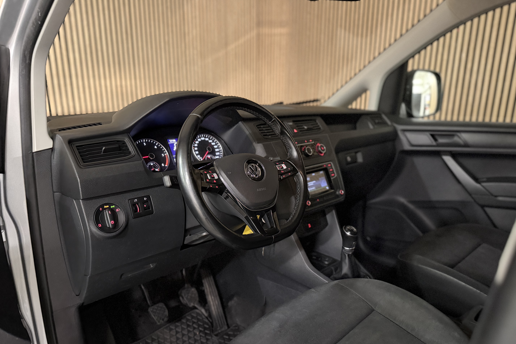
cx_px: 258
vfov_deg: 51.2
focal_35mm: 25
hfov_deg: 71.5
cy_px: 192
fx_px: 358
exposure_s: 1/25
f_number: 1.78
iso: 1600
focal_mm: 6.76
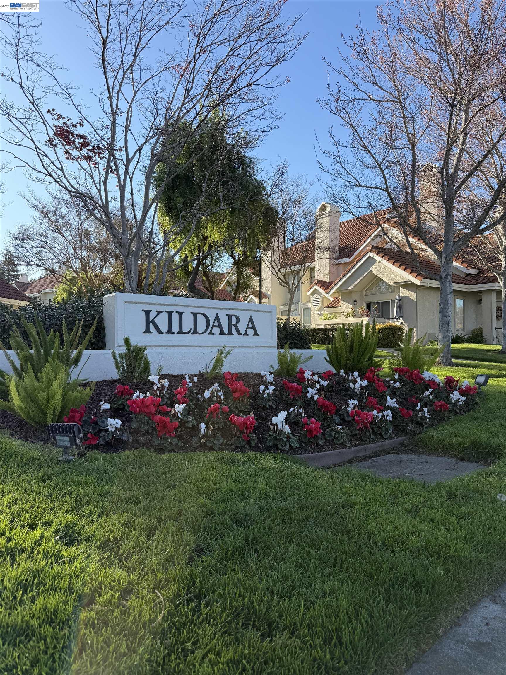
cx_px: 253
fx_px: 468
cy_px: 338
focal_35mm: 24
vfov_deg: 71.6
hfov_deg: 56.8
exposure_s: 1/1522
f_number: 1.78
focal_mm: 6.76
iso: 80
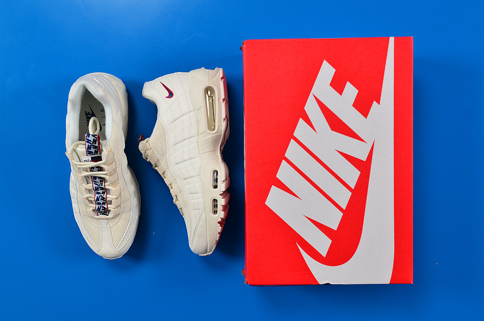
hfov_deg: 46.5
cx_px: 242
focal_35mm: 42
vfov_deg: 31.8
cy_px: 160
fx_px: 564
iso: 125
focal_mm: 28
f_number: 5
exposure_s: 1/125
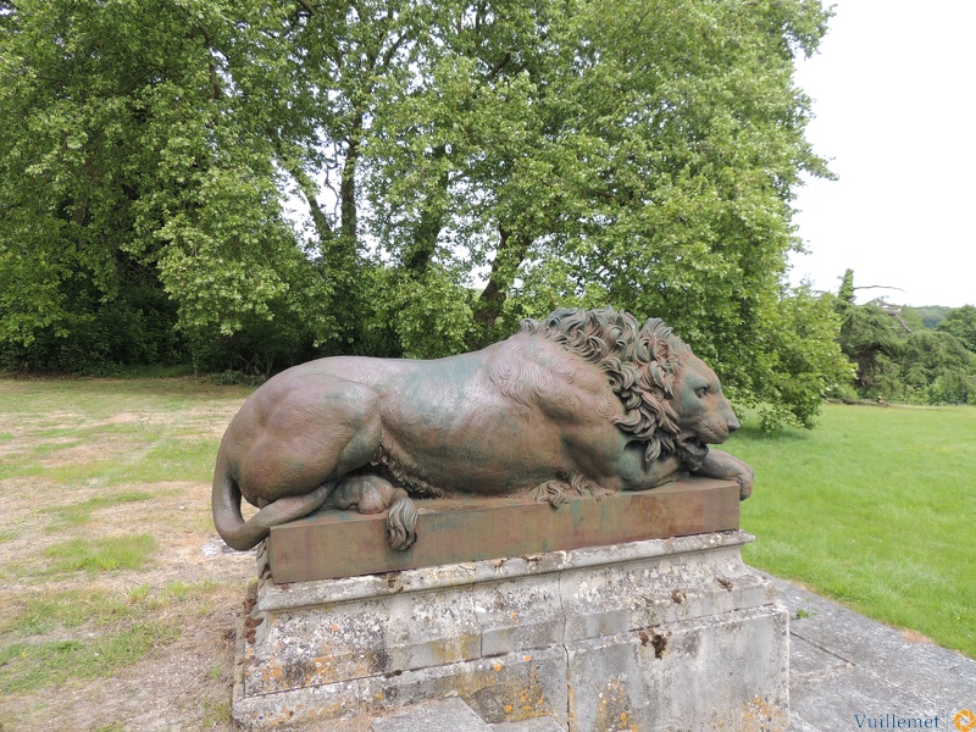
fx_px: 677
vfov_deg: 56.8
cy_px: 366
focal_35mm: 24
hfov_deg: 71.6
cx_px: 488
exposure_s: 1/500
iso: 100
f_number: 3
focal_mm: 4.3
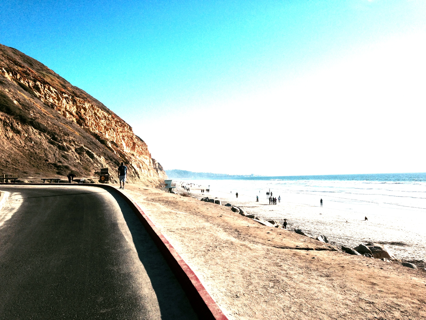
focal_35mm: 33
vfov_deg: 42.9
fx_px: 406
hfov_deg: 55.4
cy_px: 160
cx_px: 213
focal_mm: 4.12
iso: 50
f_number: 2.4
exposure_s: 1/2710
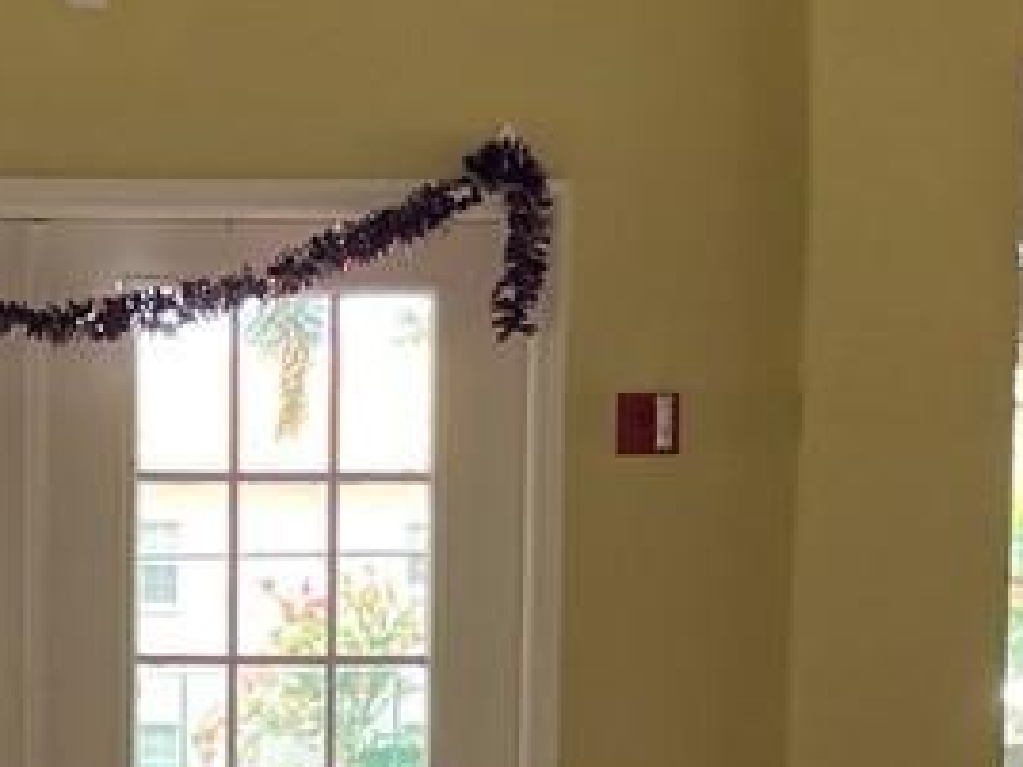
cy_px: 1217
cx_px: 95
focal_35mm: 155
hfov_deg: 12.6
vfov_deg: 9.3
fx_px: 4581
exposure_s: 1/127
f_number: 1.6
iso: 40
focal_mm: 5.1
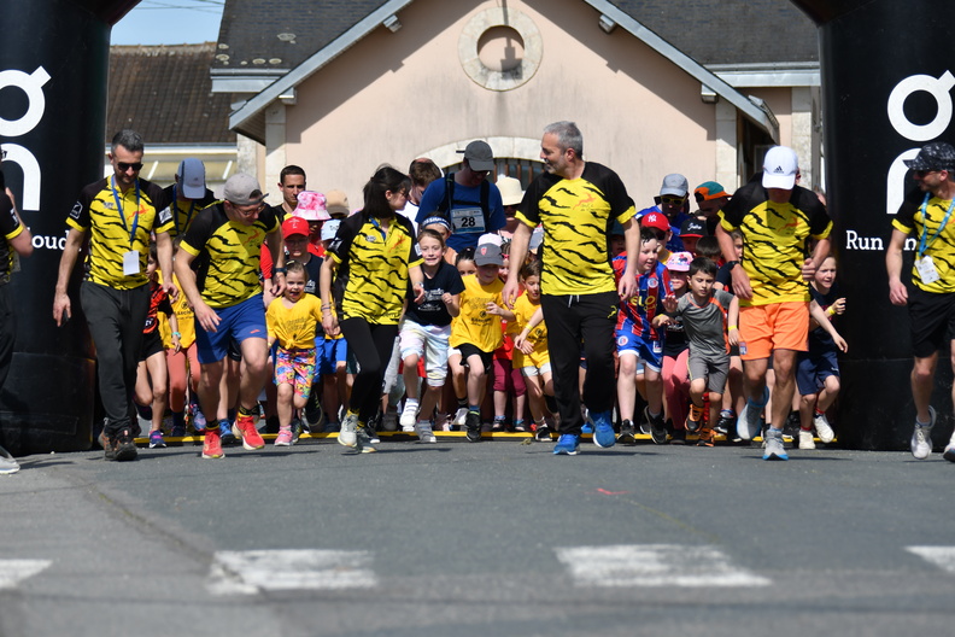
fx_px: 6167
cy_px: 318
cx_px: 478
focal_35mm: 232
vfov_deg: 5.9
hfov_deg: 8.9
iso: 110
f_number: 5.3
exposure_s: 1/1000
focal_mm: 155
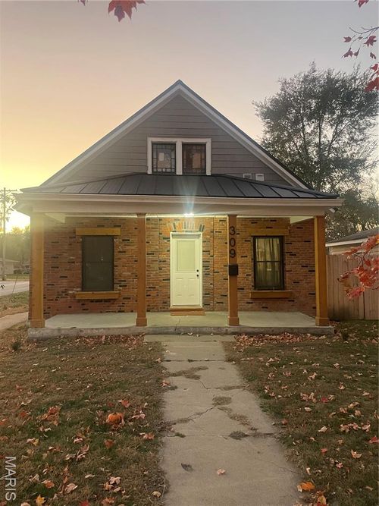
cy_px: 253
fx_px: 380
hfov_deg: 53.0
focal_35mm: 26
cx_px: 190
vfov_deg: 67.3
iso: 400
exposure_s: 1/60
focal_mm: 4.2
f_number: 1.6
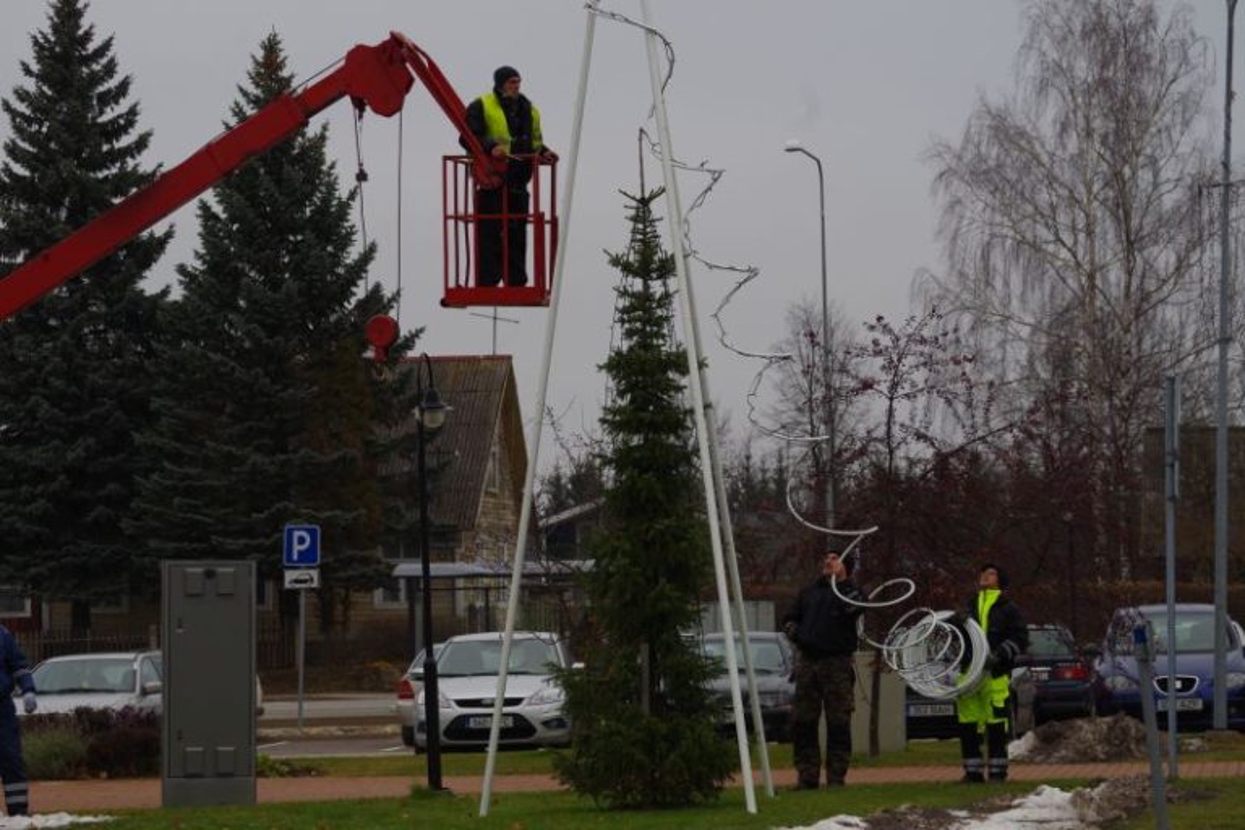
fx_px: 4150
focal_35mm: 120
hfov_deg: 17.1
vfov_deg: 11.4
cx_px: 622
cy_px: 415
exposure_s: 1/125
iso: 200
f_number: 7.1
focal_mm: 80
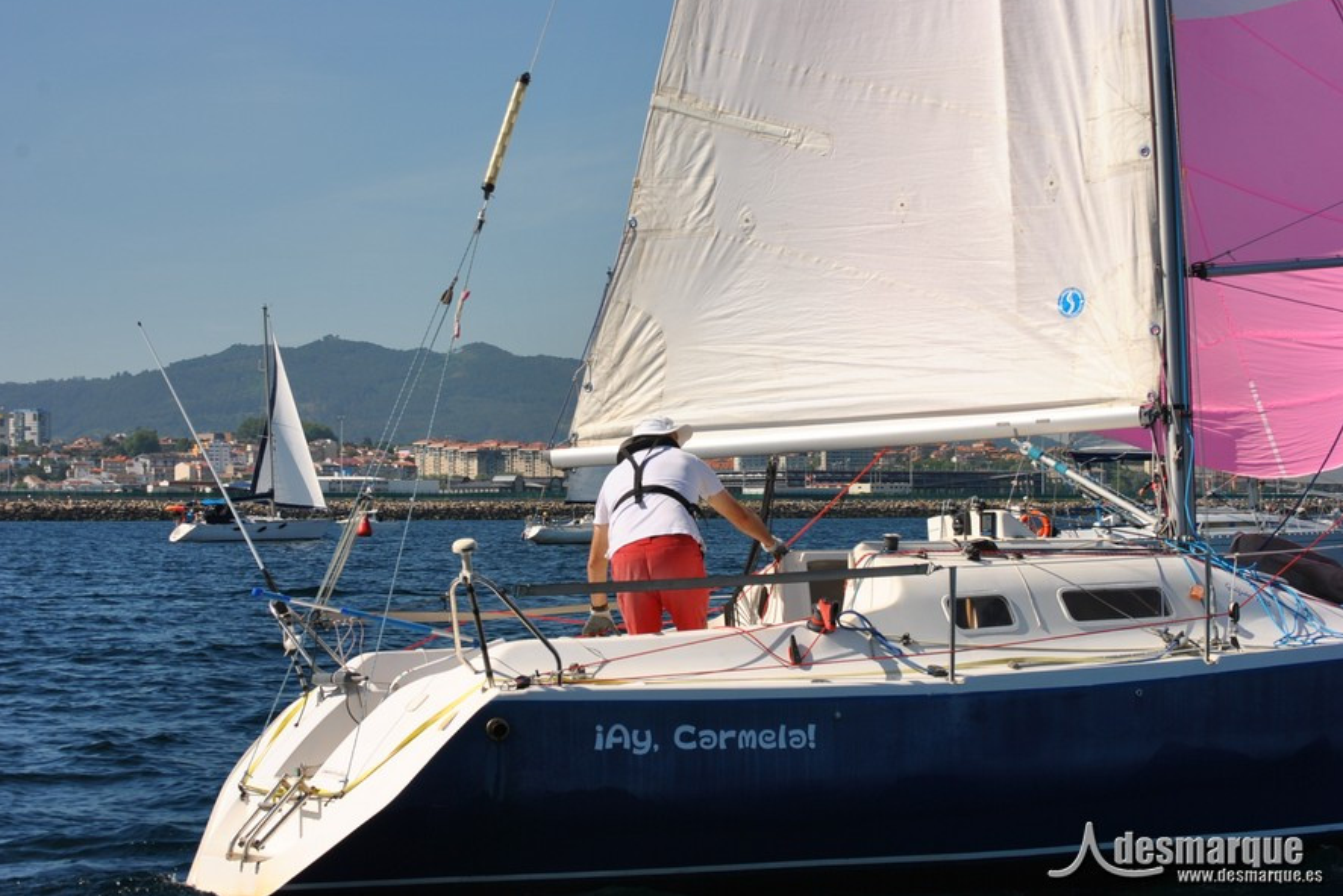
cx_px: 667
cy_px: 444
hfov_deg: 24.3
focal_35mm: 84
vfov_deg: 16.4
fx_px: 3116
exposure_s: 1/320
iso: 100
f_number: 9
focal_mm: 55
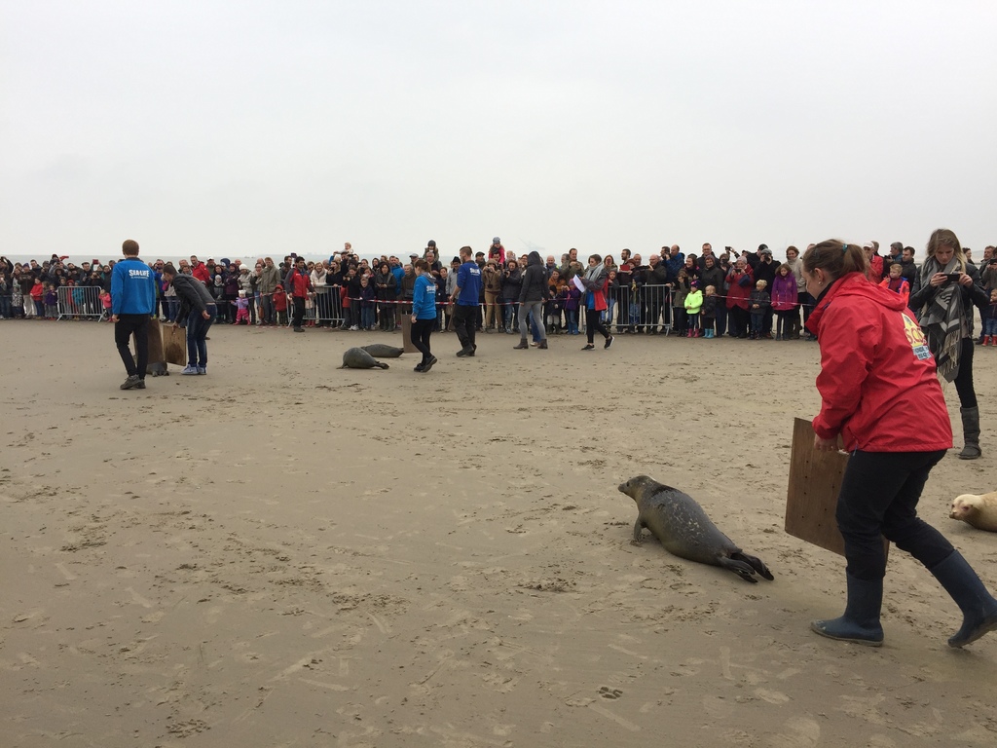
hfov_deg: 61.7
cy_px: 374
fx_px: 835
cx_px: 498
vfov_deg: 48.2
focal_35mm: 29
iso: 32
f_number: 2.2
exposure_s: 1/341
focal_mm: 4.15
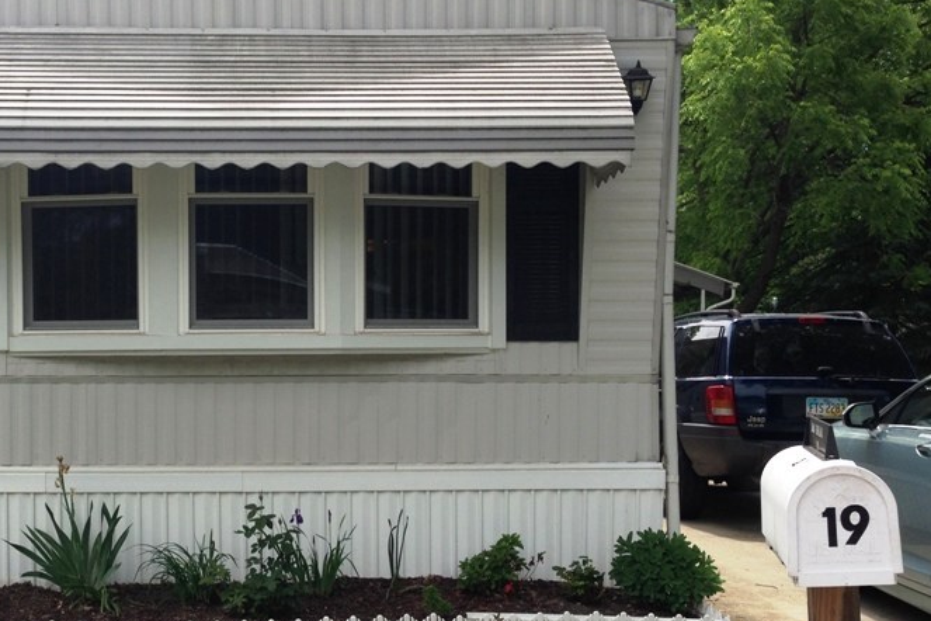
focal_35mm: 53
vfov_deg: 25.4
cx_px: 302
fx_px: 1371
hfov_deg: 37.1
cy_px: 393
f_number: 2.4
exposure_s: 1/1085
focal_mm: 4.12
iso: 50
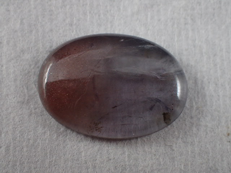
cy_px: 86
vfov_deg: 19.9
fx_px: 494
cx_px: 116
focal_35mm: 74
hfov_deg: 26.3
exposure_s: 1/320
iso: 400
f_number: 4.2
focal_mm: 13.47
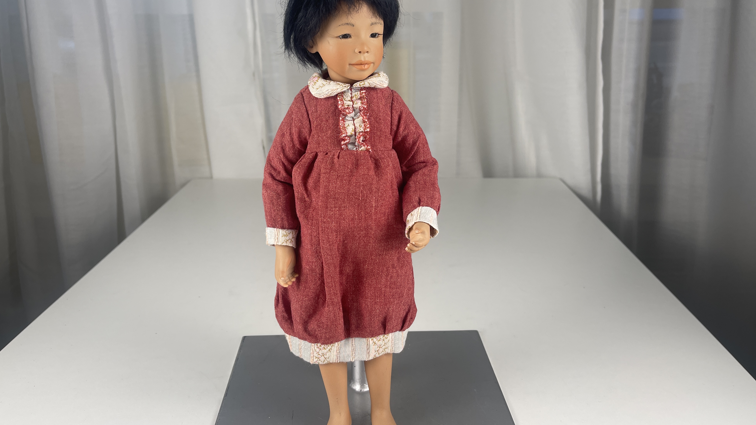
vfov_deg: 41.4
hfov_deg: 67.9
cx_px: 368
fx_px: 561
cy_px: 178
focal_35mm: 28
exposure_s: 1/100
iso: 32
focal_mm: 5.1
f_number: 1.6
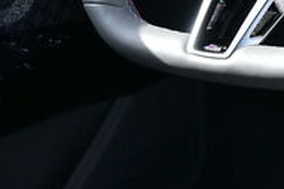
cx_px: 550
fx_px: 1220
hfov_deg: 12.0
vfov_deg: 8.6
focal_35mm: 155
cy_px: -95
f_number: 6.3
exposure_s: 1/400
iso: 400
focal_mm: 20.5
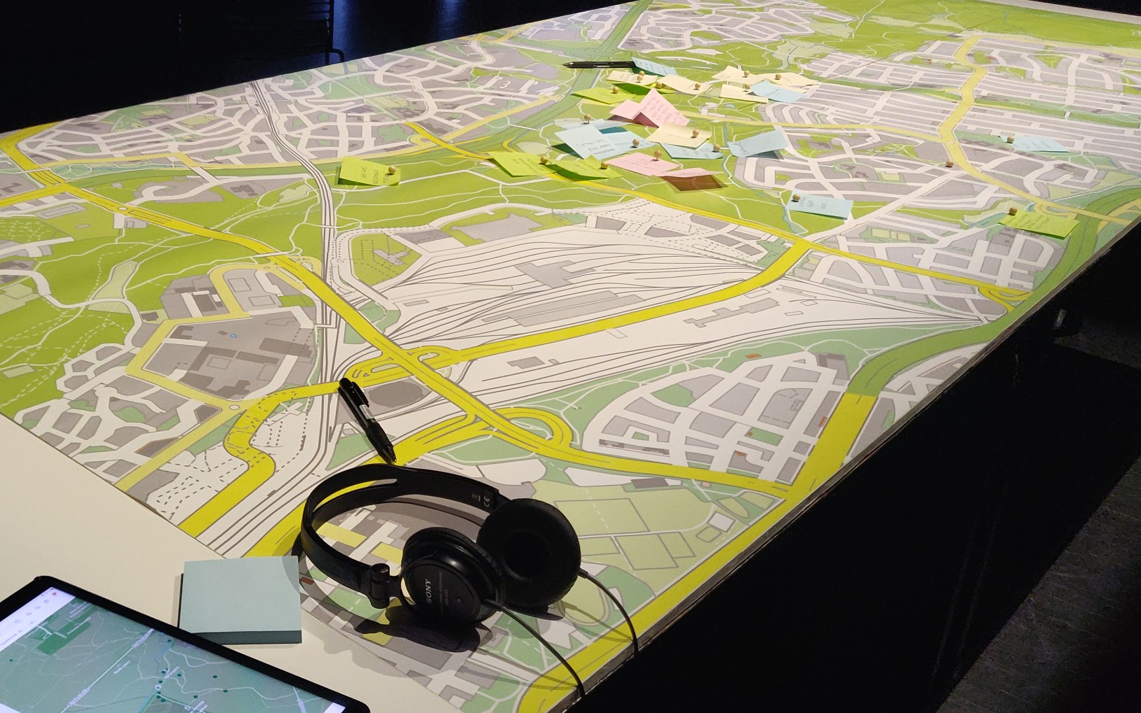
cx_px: 397
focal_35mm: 39
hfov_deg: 49.7
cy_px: 346
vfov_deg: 32.8
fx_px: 1213
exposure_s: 1/33
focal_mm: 4.25
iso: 640
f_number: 1.7
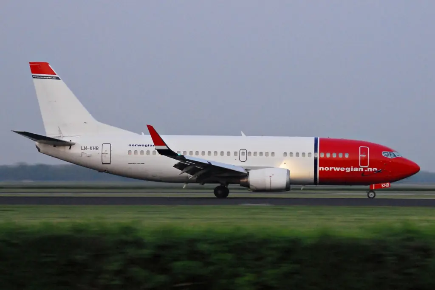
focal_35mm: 150
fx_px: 1813
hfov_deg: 13.7
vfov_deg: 9.2
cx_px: 218
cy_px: 145
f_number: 4.5
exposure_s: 1/40
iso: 800
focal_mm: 100
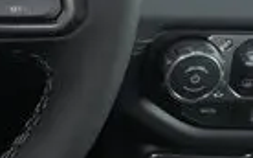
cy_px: -51
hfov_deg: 12.0
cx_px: -244
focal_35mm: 157
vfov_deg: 8.2
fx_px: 1082
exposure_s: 1/60
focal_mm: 16
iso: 800
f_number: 5
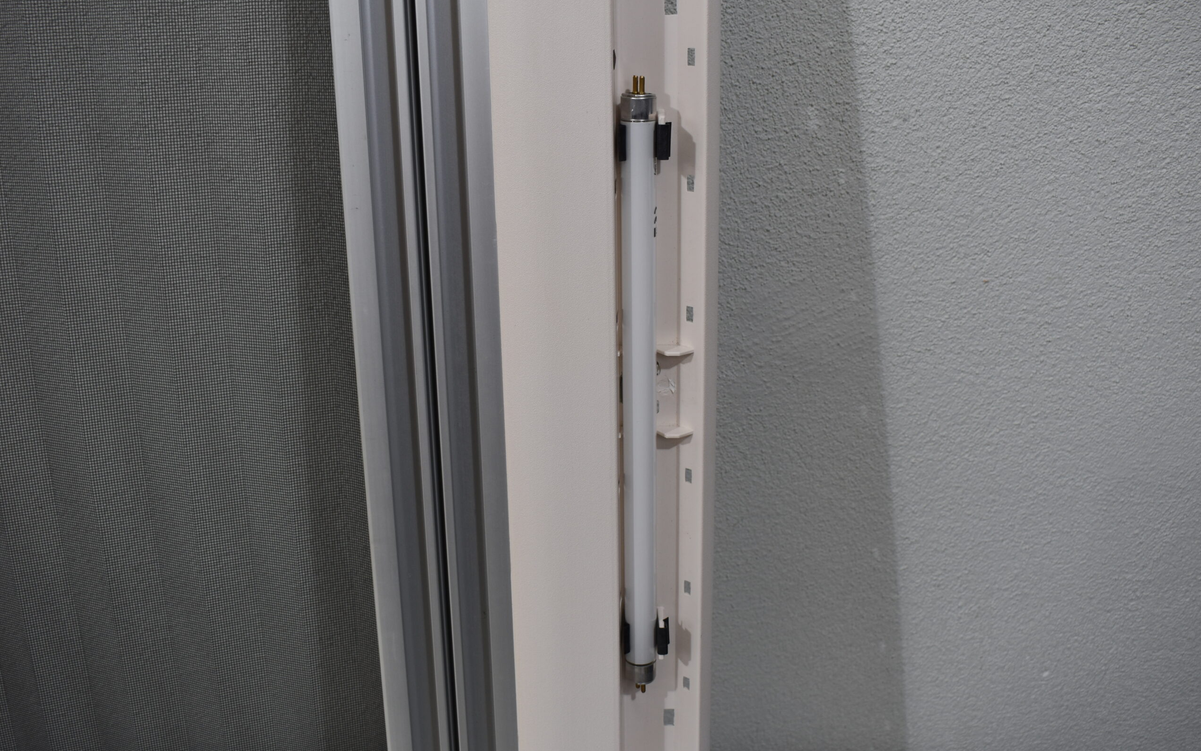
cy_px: 351
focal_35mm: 37
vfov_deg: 34.4
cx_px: 597
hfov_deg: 52.7
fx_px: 1211
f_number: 5.6
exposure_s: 1/125
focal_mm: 24
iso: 250
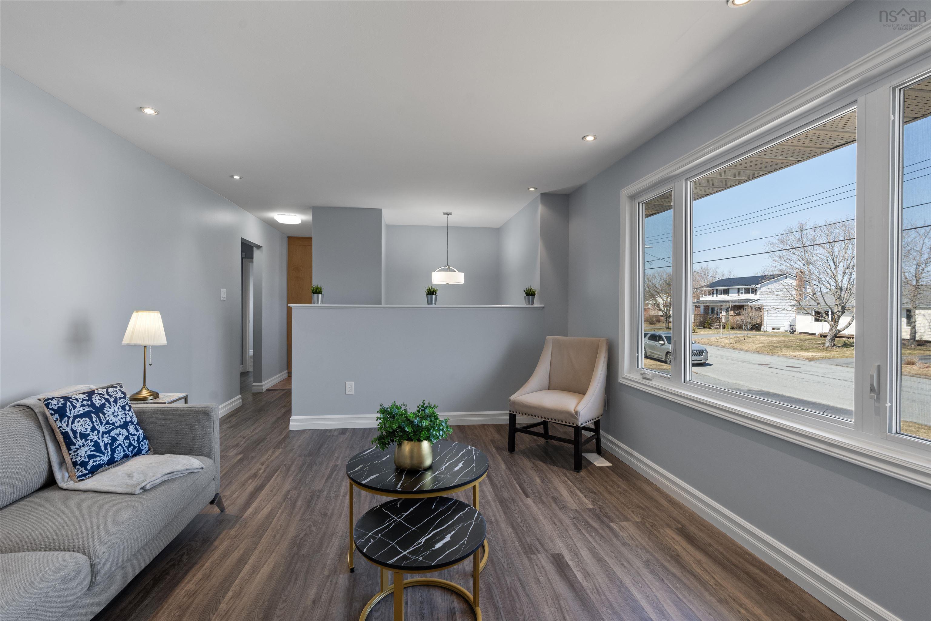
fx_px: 414
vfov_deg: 73.7
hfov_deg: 96.7
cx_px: 466
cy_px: 310
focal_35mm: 16
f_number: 8
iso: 400
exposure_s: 1/25
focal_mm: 16
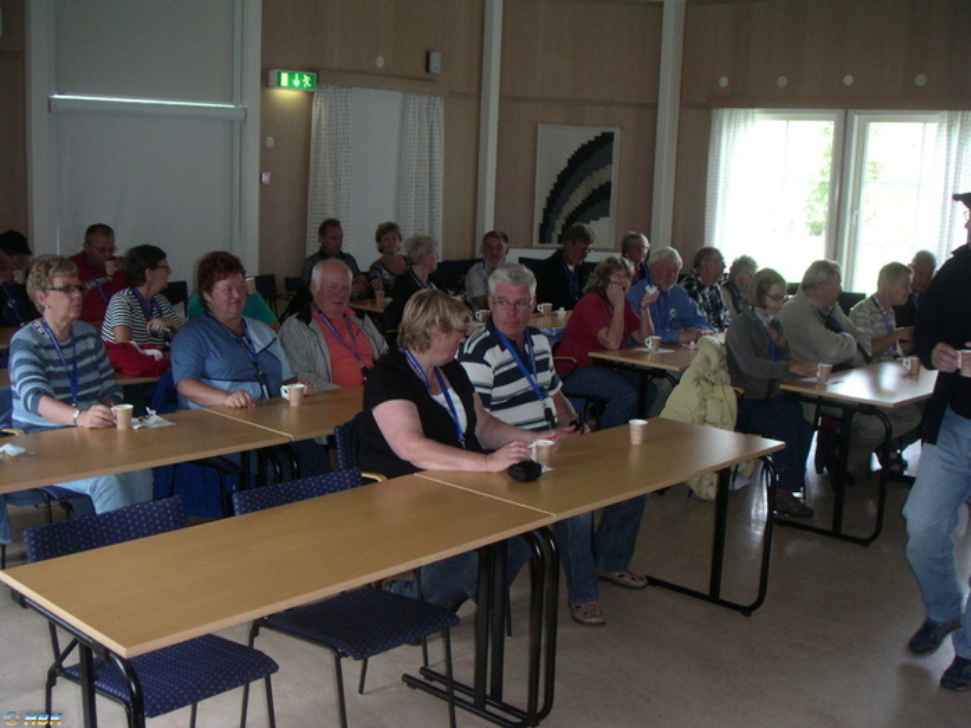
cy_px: 364
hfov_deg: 49.0
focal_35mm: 38
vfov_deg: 37.7
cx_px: 486
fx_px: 1066
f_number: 2.8
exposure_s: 1/50
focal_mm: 6
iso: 160
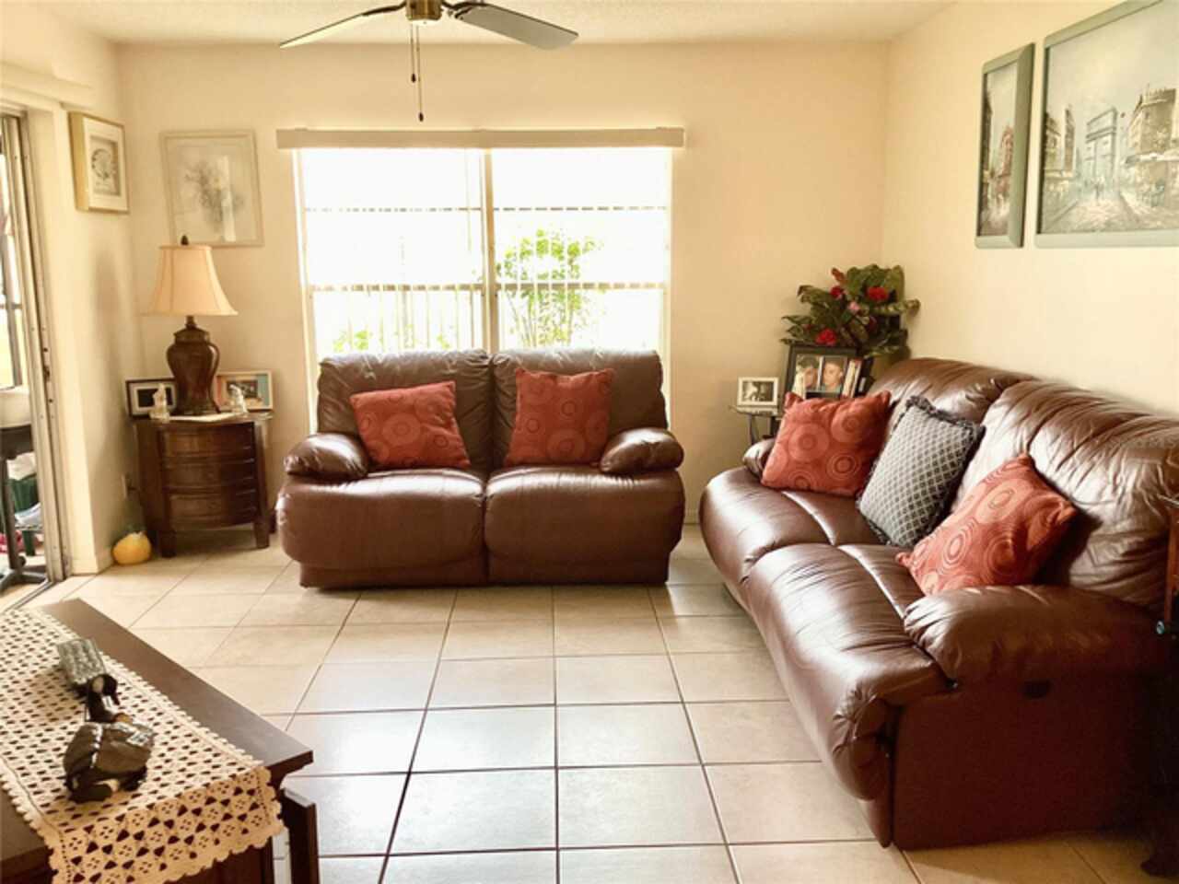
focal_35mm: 31
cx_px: 590
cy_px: 442
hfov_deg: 58.4
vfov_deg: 45.4
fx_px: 1056
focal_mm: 3.3
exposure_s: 1/60
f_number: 2.4
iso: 80
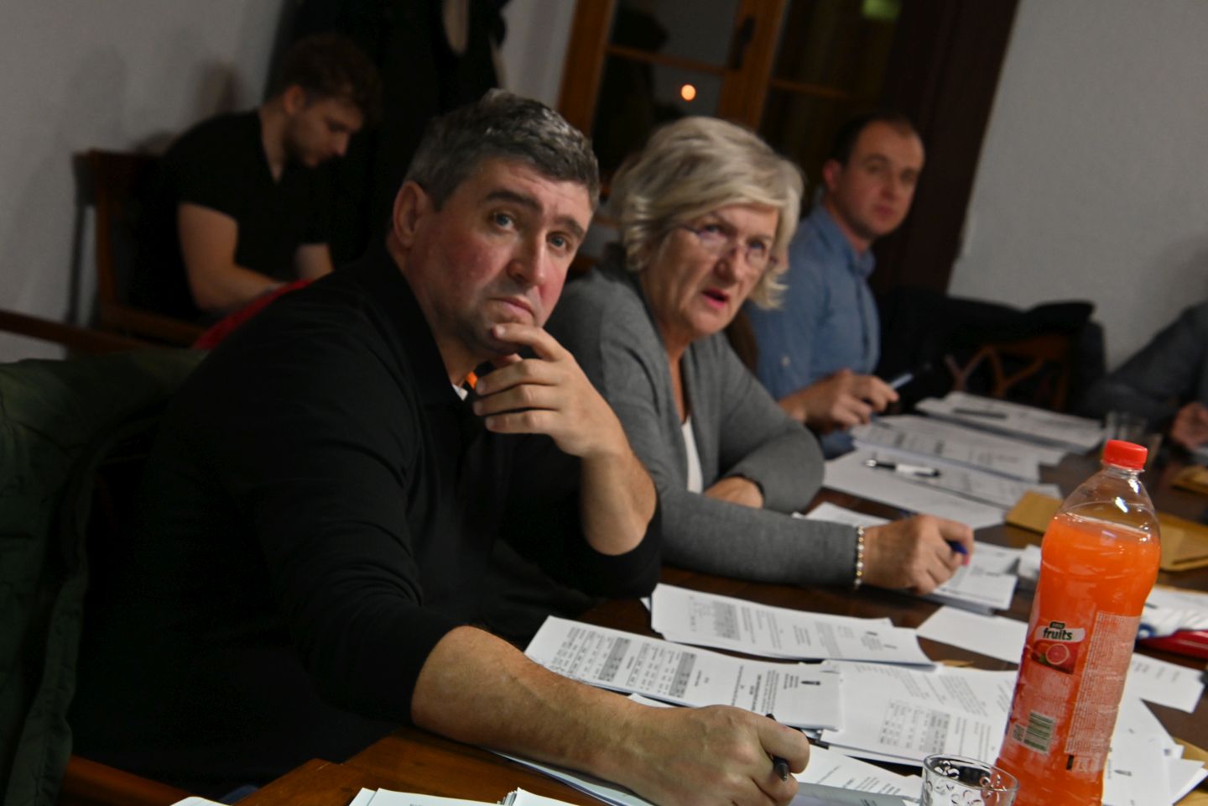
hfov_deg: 29.2
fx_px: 2315
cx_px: 604
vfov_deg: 19.7
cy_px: 403
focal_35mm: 69
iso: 1600
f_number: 5
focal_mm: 46
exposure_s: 1/80
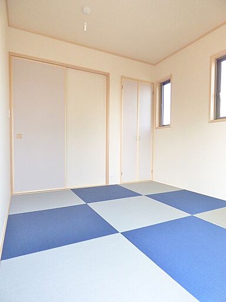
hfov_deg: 66.0
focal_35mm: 20
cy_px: 151
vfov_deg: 81.7
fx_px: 174
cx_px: 113
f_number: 2.8
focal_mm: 3.58
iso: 800
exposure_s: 1/320
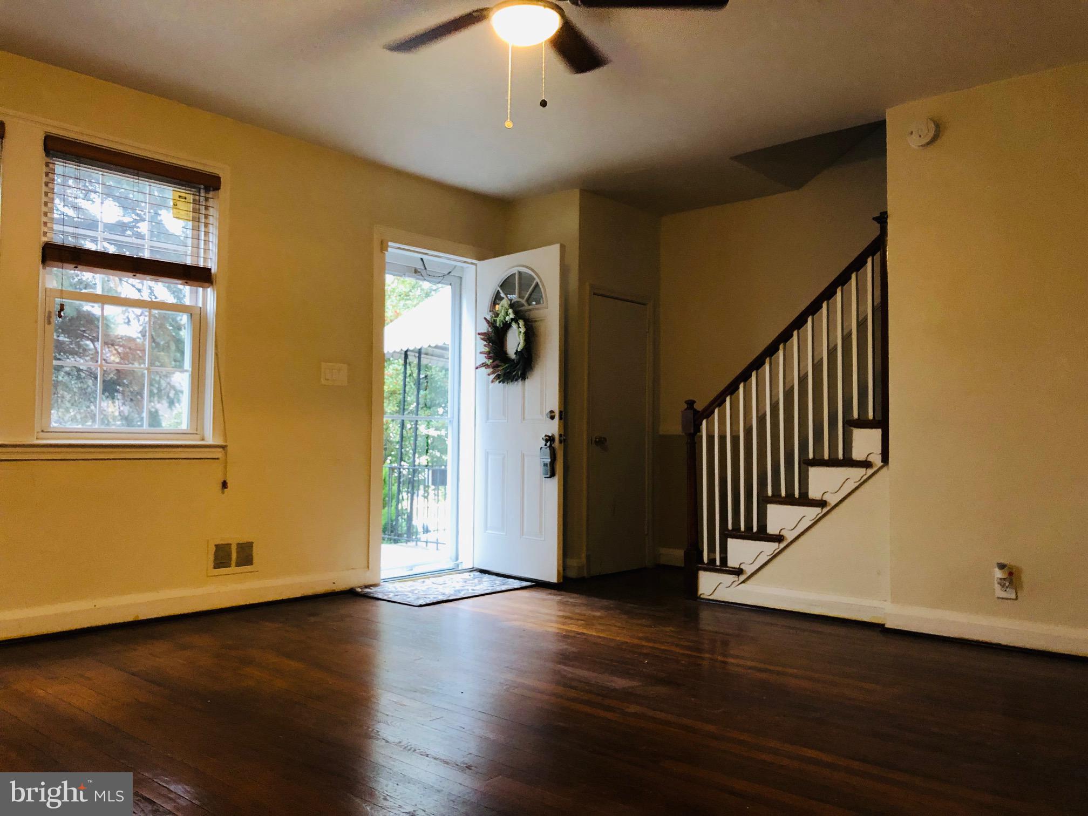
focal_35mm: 28
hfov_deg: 63.4
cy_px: 408
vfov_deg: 49.7
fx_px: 880
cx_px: 544
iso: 80
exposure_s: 1/15
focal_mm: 3.99
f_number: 1.8
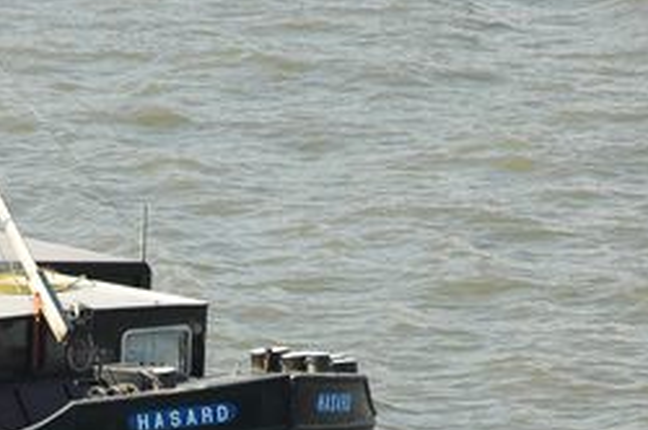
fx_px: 8269
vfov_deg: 3.0
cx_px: 95
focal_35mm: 460
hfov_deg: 4.5
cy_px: 395
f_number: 9
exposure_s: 1/200
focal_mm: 155
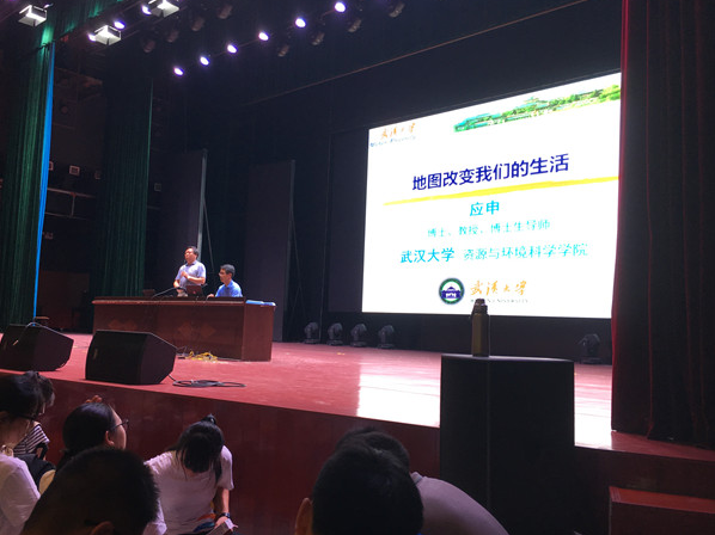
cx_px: 311
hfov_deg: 55.2
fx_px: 681
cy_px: 258
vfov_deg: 42.9
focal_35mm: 33
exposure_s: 1/33
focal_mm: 4.15
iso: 64
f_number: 2.2
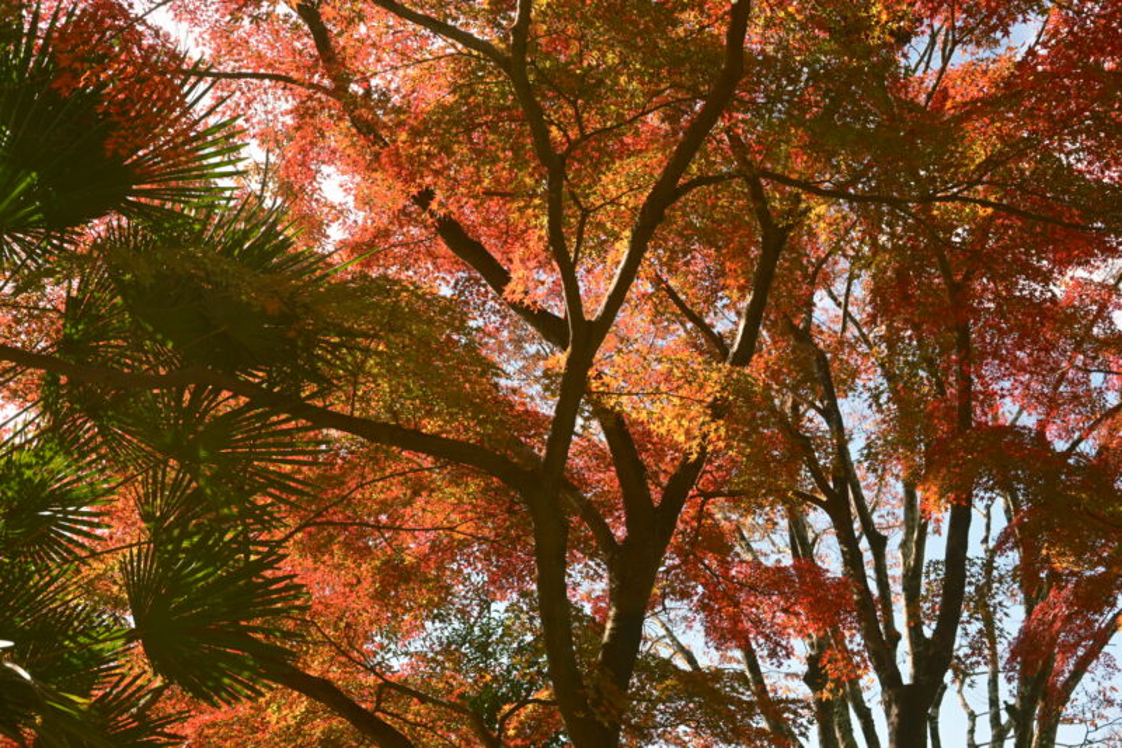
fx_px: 1402
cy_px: 374
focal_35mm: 45
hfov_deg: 43.6
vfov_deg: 29.9
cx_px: 561
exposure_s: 1/125
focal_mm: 30
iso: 100
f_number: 7.1
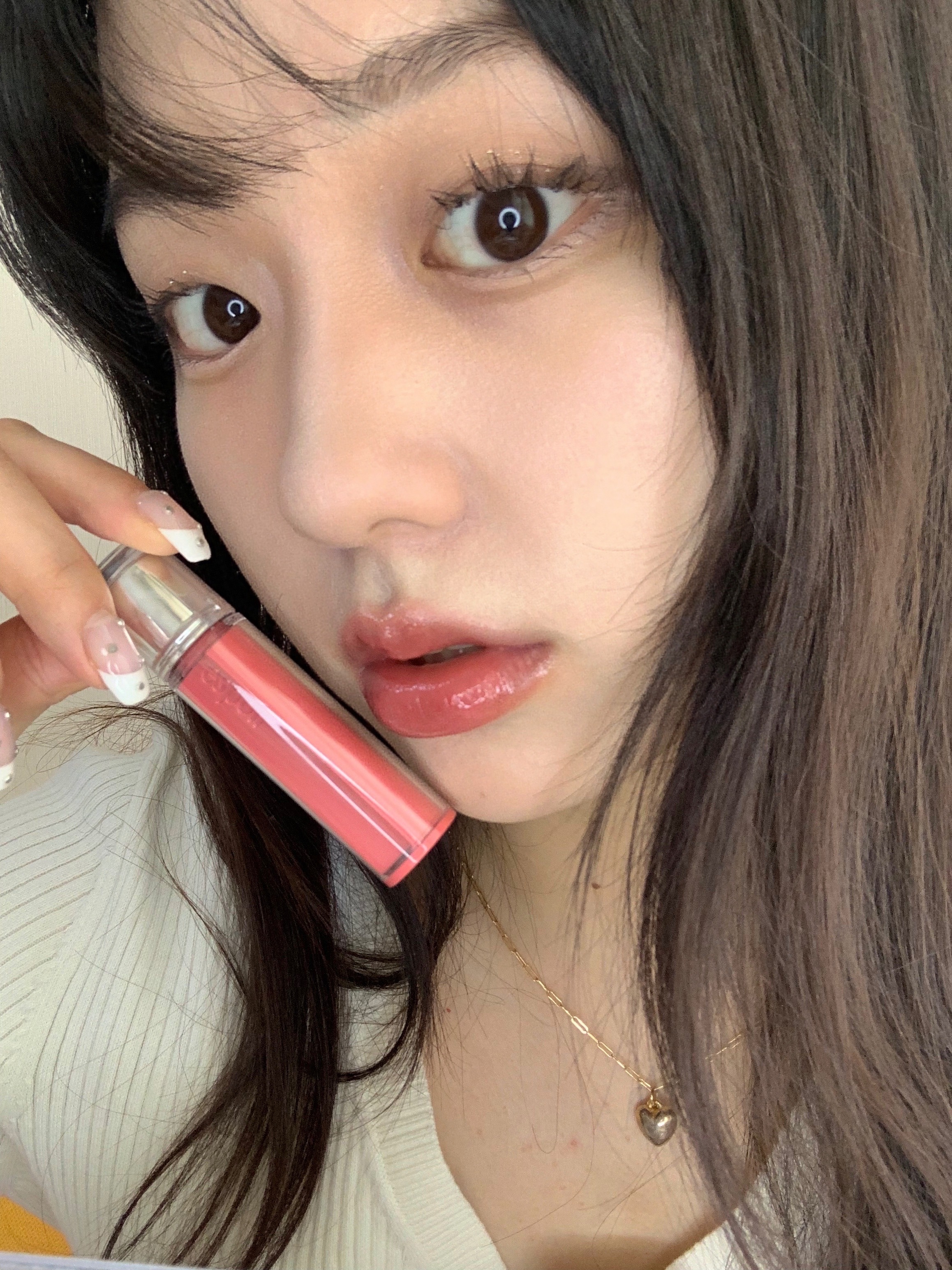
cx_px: 476
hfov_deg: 44.2
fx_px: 1173
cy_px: 635
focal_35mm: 32
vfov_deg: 56.8
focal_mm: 2.87
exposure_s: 1/41
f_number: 2.2
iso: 125
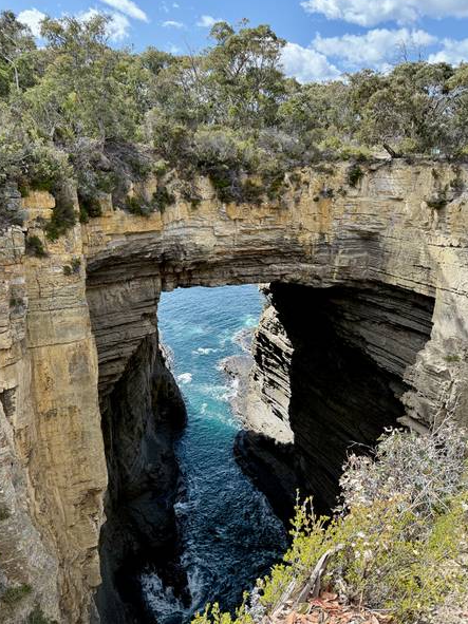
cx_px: 242
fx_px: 469
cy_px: 322
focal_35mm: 26
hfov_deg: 53.0
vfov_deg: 67.3
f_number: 1.78
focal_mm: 6.76
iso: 100
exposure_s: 1/1653
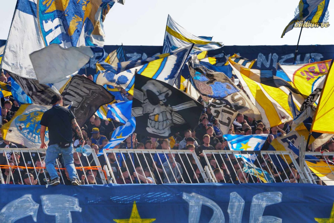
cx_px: 167
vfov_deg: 12.0
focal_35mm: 114
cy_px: 112
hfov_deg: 17.9
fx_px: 1058
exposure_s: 1/125
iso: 100
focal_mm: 76
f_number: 9
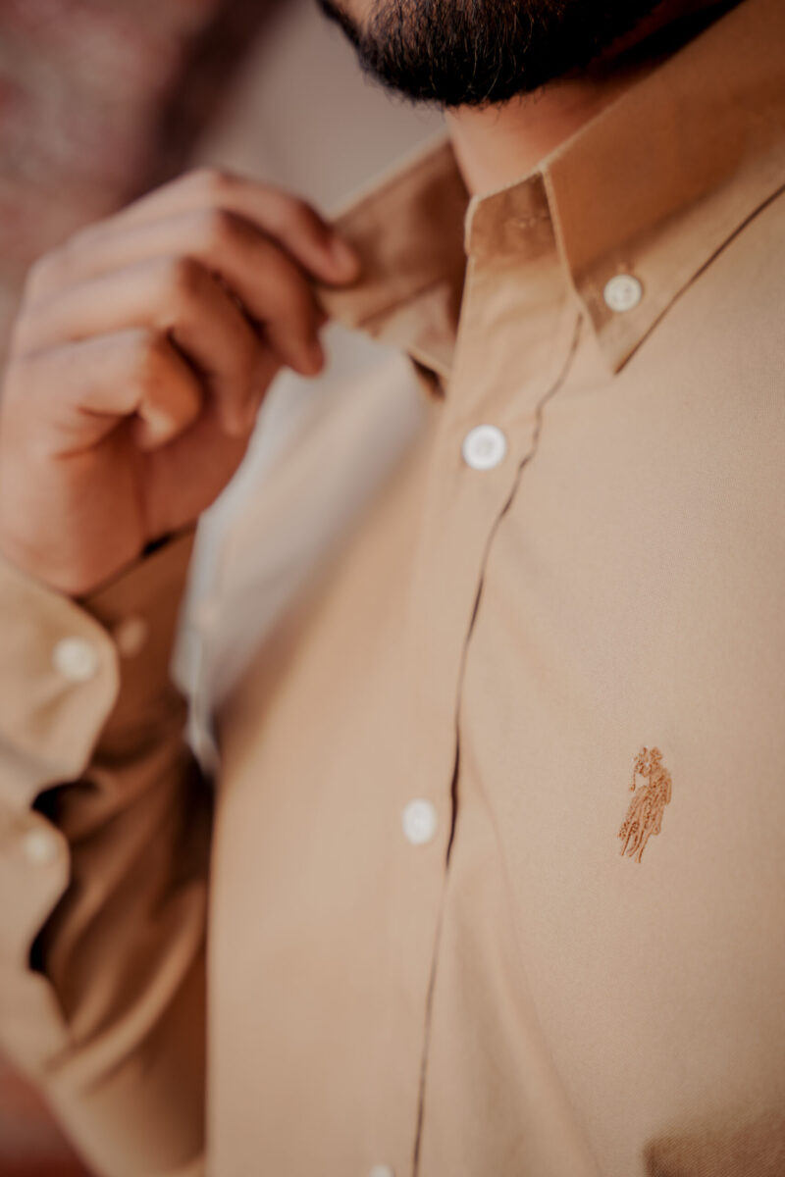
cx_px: 392
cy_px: 588
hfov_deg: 20.1
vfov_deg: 29.8
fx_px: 2211
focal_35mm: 68
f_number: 3.5
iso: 125
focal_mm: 67.6
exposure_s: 1/250
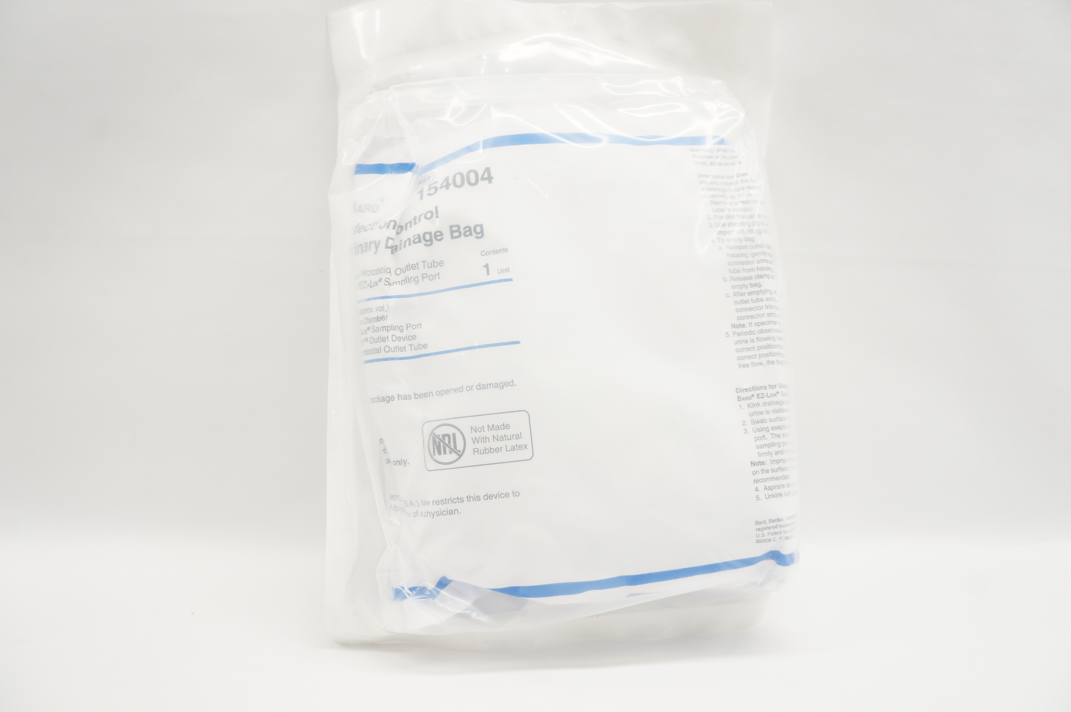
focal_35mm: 27
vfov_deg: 47.8
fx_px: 802
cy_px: 356
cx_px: 536
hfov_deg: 67.4
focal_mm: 18
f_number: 7.1
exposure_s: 1/25
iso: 200
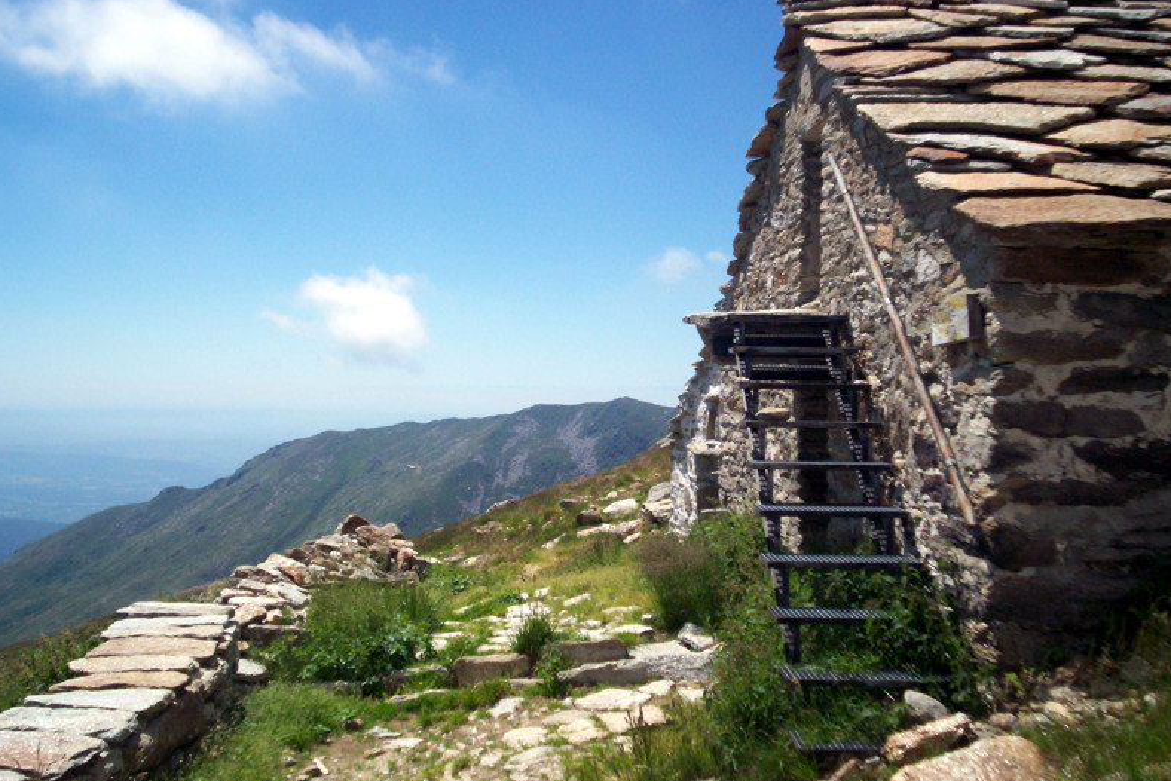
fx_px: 1236
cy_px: 370
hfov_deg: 50.7
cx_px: 588
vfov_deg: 35.1
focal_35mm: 38
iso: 100
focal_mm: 5.9
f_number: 4.5
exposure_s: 1/912
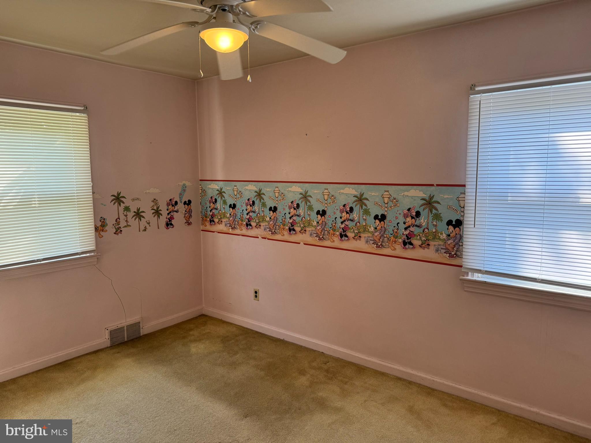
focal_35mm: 24
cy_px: 222
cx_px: 296
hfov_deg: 71.6
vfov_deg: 56.8
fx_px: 410
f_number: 1.78
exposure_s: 1/120
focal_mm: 6.76
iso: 125
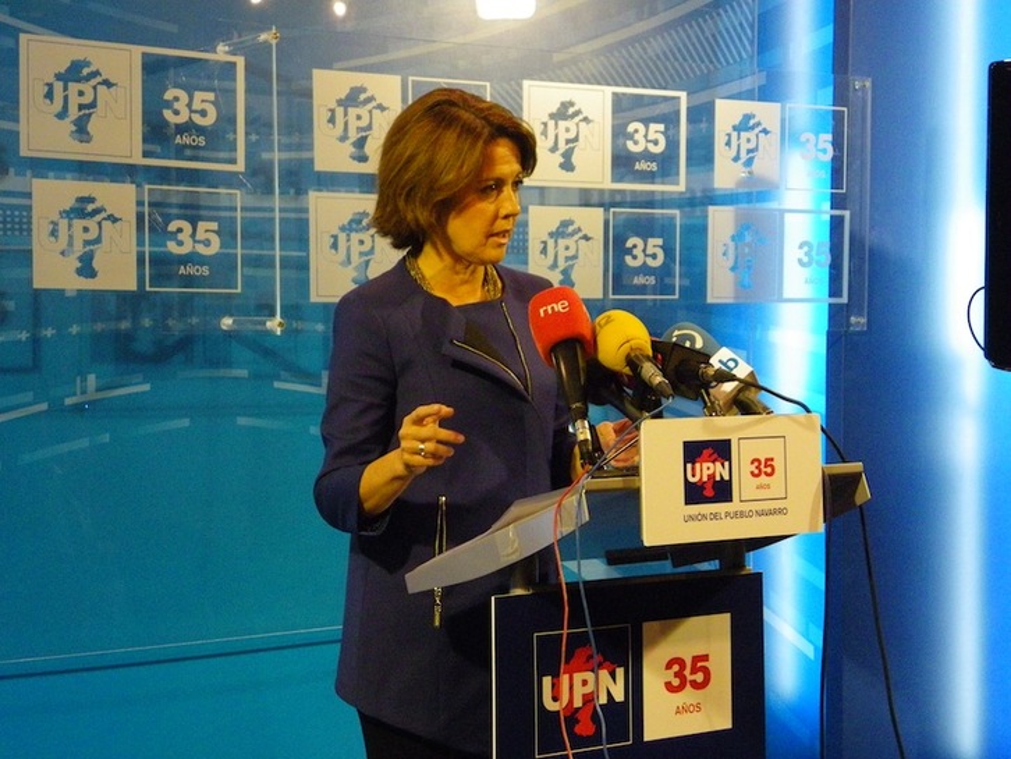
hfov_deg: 27.0
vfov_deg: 20.5
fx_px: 2104
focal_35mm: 72
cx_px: 506
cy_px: 380
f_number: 3.5
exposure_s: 1/125
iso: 640
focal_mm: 12.7
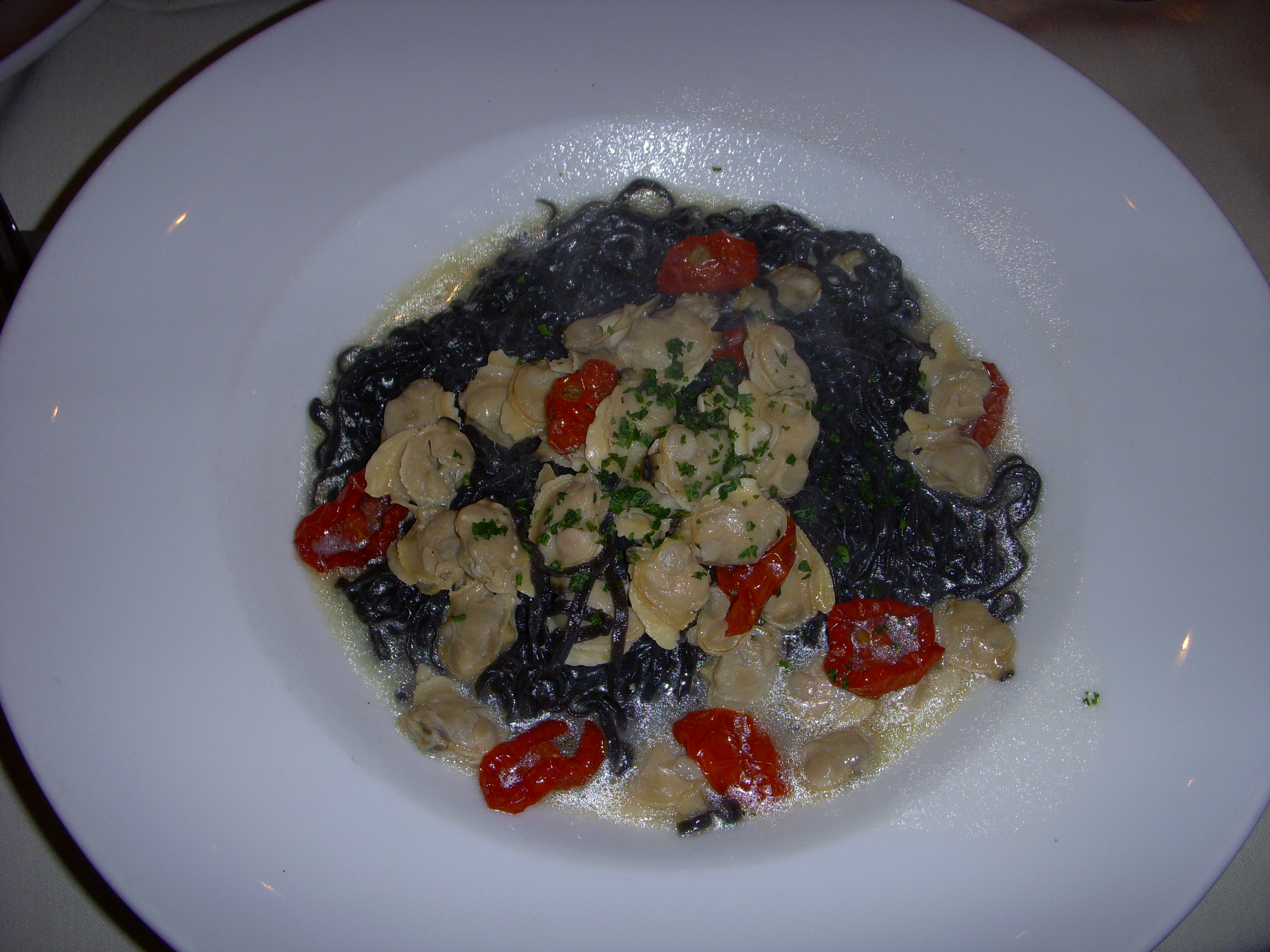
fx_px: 1394
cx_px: 635
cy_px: 476
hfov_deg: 49.0
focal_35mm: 38
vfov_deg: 37.7
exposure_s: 1/30
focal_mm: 6.3
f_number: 3.3
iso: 100
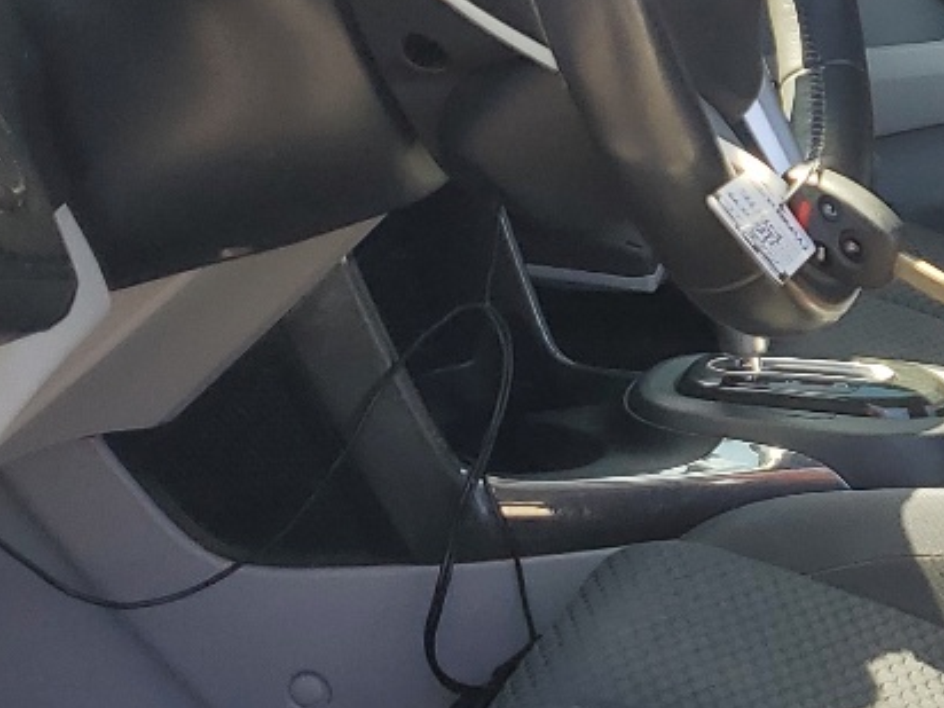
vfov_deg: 14.6
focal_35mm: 101
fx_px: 2754
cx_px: 1267
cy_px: 259
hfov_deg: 18.0
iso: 50
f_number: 1.5
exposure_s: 1/357
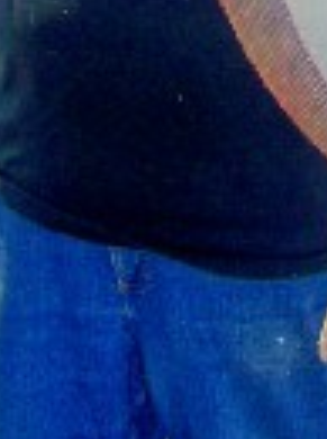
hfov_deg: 13.3
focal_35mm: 111
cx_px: 209
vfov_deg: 16.4
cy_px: -192
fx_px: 1403
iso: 64
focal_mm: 5.85
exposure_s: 1/640
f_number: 4
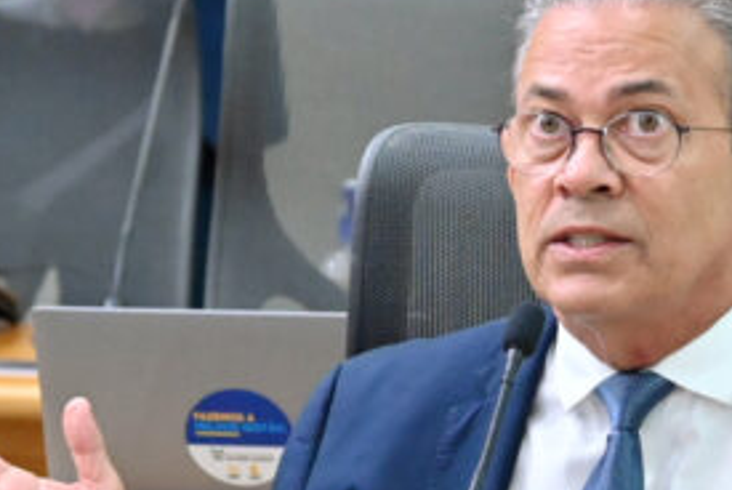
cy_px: 370
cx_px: 522
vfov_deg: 4.0
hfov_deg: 6.0
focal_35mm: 343
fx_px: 6982
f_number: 4.5
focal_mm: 82
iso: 5000
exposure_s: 1/250
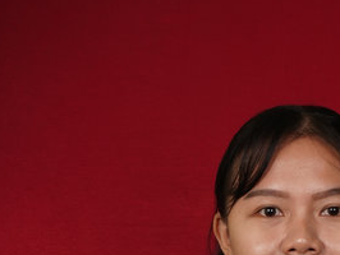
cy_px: 402
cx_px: 303
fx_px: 2045
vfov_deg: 7.0
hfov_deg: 9.5
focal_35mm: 208
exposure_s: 1/160
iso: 400
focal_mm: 50
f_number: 6.3
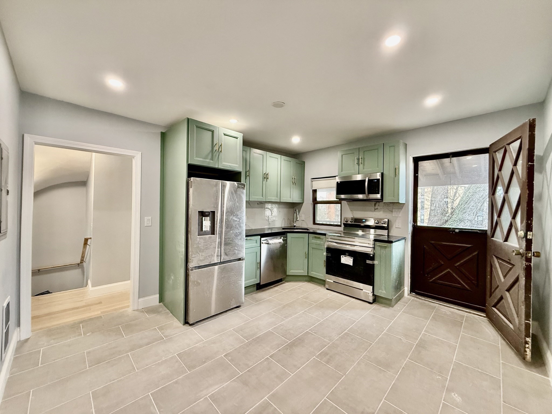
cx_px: 276
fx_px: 223
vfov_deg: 85.7
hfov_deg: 102.1
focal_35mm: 14
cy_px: 207
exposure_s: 1/120
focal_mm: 2.22
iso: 500
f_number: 2.2
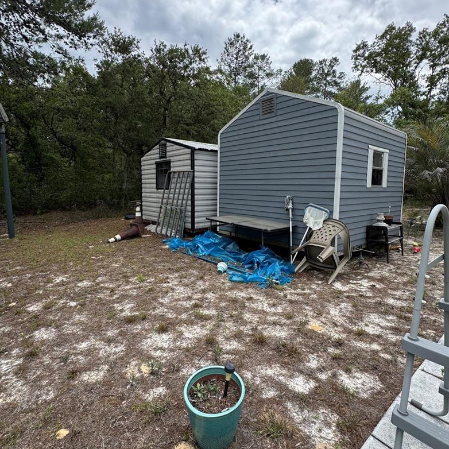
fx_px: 279
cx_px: 235
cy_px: 212
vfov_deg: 77.6
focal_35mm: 19
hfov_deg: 77.6
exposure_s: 1/858
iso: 40
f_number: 2.2
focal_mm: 2.22
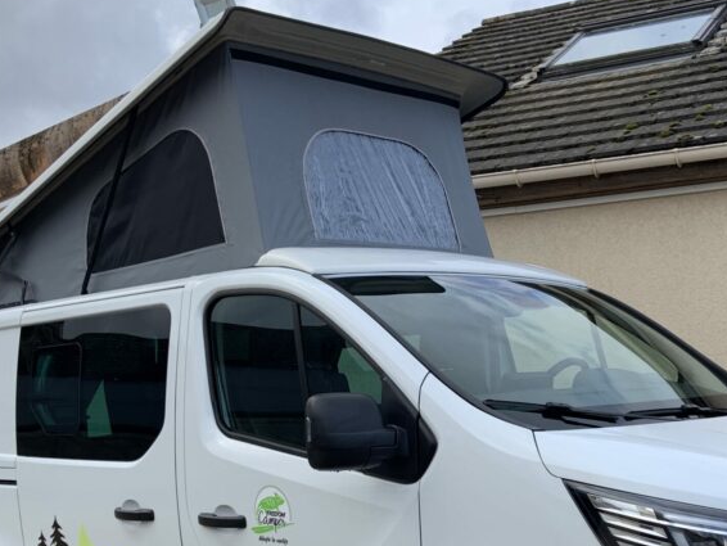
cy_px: 454
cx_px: 423
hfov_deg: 40.3
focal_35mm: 47
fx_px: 988
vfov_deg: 30.0
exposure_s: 1/485
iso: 25
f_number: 1.8
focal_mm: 4.25
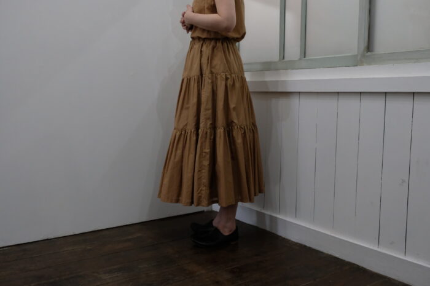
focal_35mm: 35
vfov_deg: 37.8
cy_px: 143
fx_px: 418
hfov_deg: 54.5
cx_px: 215
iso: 4000
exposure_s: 1/100
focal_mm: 23.3
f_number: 5
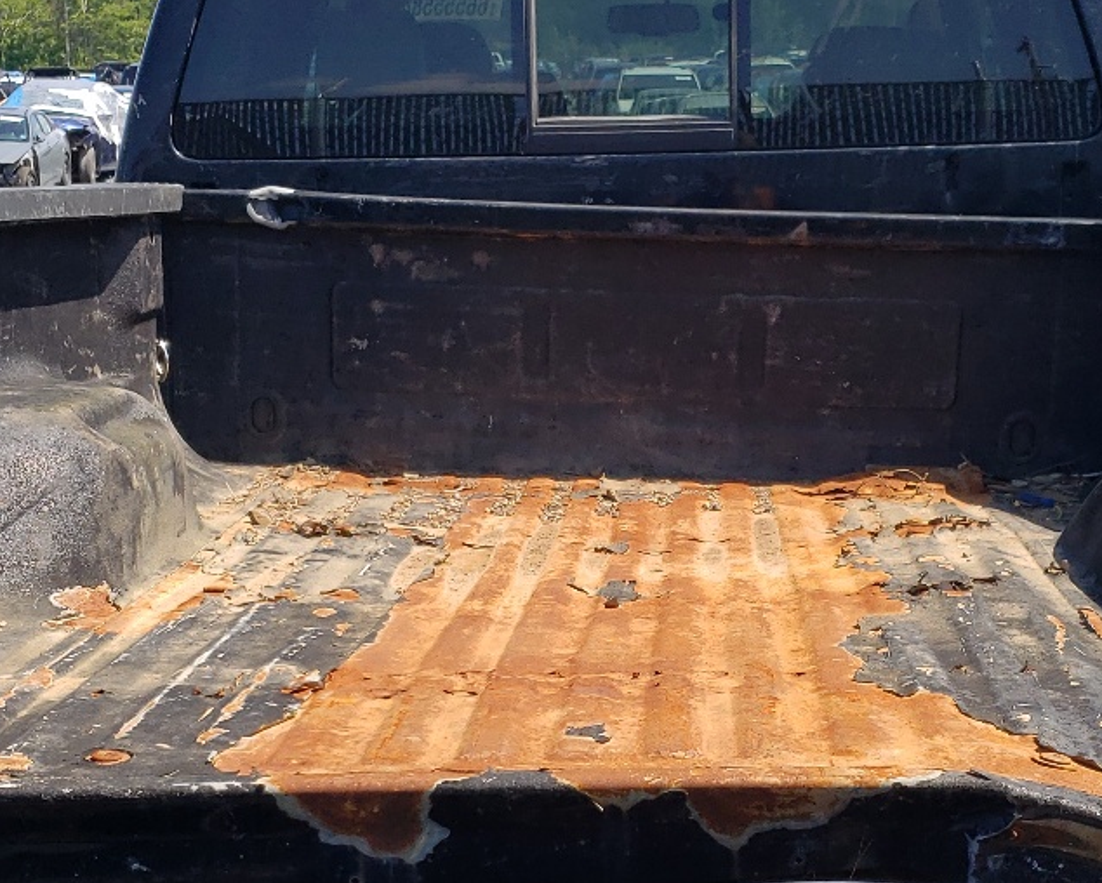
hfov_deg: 29.5
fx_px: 2089
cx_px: 638
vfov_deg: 23.6
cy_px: 652
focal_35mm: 64
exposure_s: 1/2500
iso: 50
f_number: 1.5
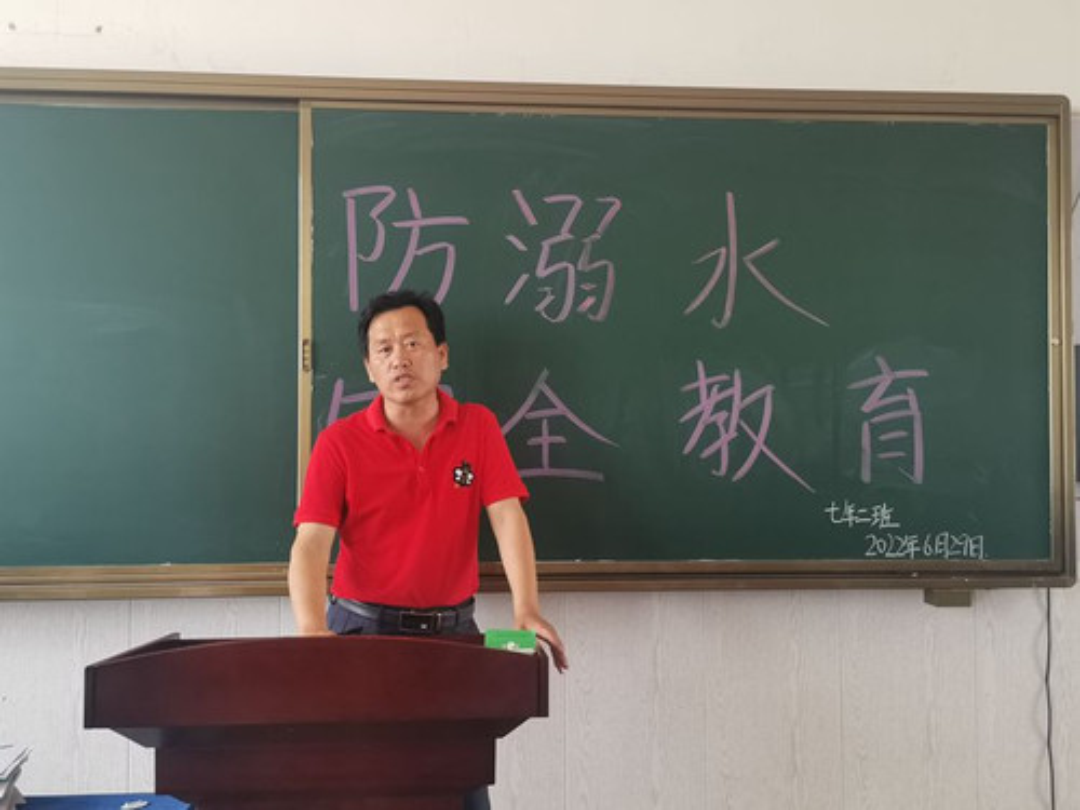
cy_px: 405
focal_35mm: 35
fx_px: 1092
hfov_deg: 52.6
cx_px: 540
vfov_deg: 40.7
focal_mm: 4.75
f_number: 1.8
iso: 160
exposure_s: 1/120
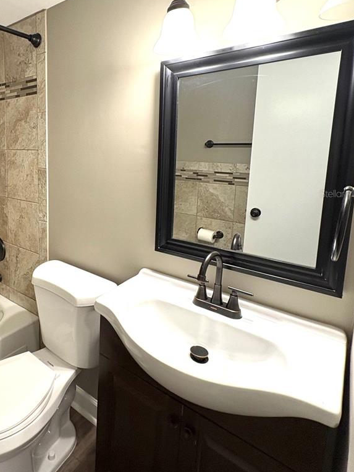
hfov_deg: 57.8
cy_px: 193
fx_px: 300
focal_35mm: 22
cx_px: 86
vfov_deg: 75.7
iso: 250
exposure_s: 1/60
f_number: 2.2
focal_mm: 2.22
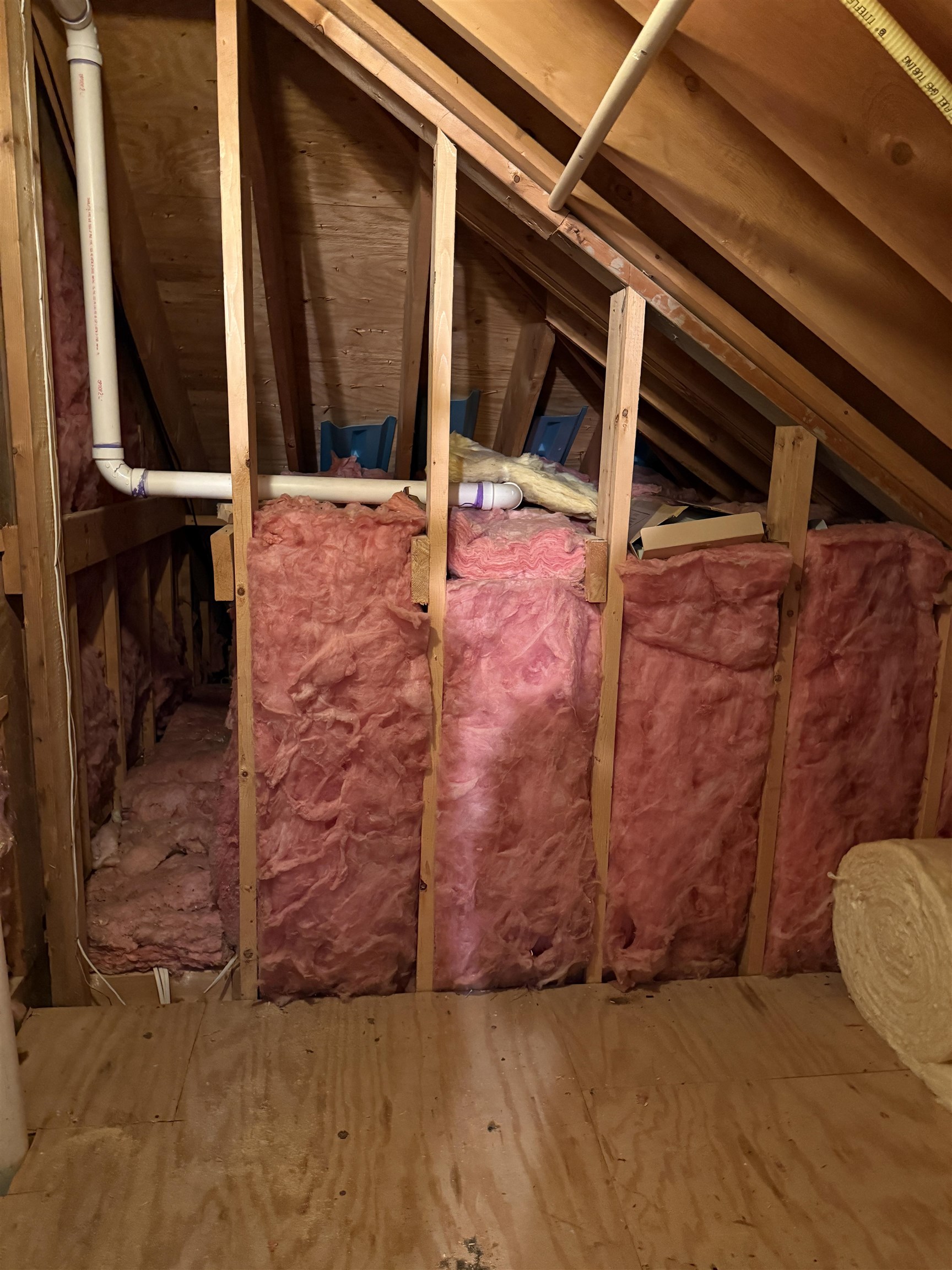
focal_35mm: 24
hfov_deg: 56.8
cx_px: 476
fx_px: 880
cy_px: 635
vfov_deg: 71.6
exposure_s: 1/30
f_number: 1.78
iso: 800
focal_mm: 6.76
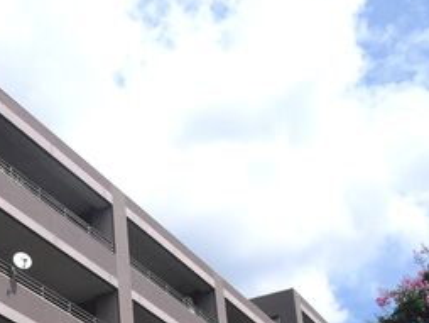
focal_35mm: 85
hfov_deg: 22.6
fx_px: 1054
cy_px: 272
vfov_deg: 17.2
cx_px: 79
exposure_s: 1/250
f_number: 7.8
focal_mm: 6.3
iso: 64
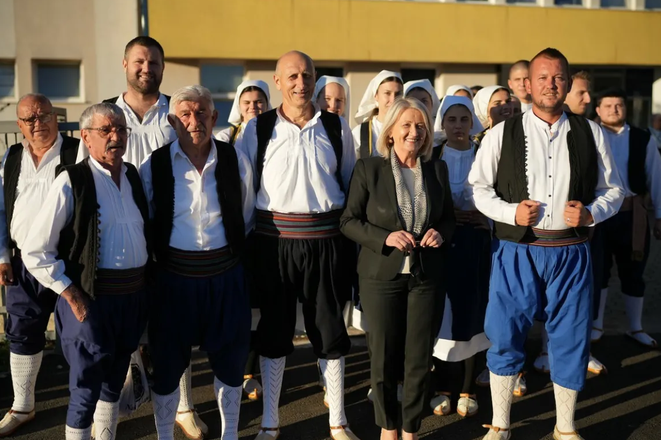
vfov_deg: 35.0
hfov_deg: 50.7
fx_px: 697
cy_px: 212
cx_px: 309
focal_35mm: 38
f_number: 1.8
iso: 100
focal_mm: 35
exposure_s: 1/5000
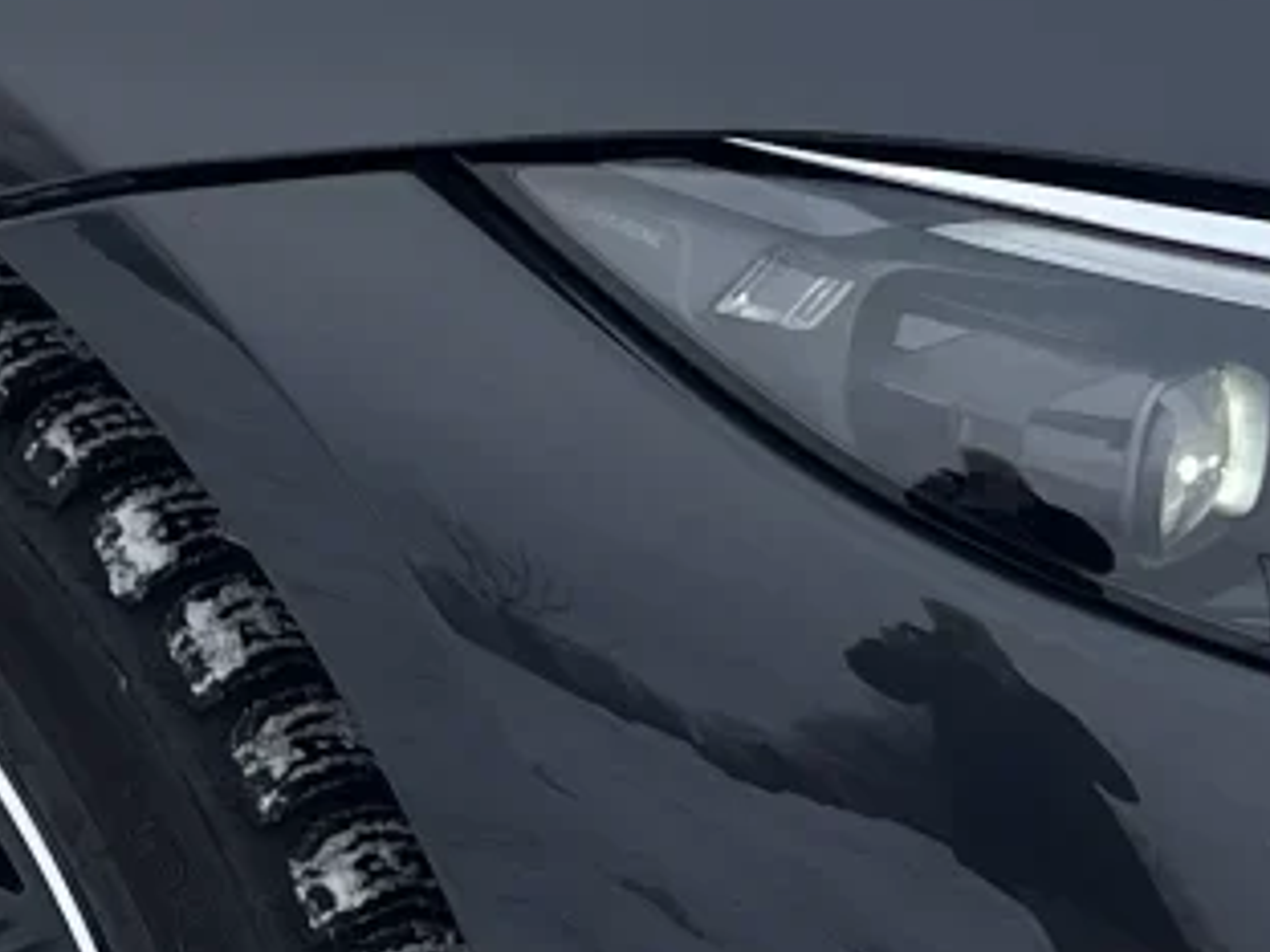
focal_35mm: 160
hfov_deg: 12.1
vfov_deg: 9.1
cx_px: -138
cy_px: -391
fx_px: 5870
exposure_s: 1/743
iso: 50
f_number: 1.5
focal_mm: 5.7
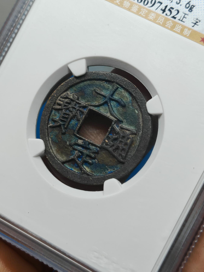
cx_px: 102
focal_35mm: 95
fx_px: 746
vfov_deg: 20.7
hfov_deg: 15.6
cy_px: 136
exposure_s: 1/200
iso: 50
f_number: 1.6
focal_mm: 7.62
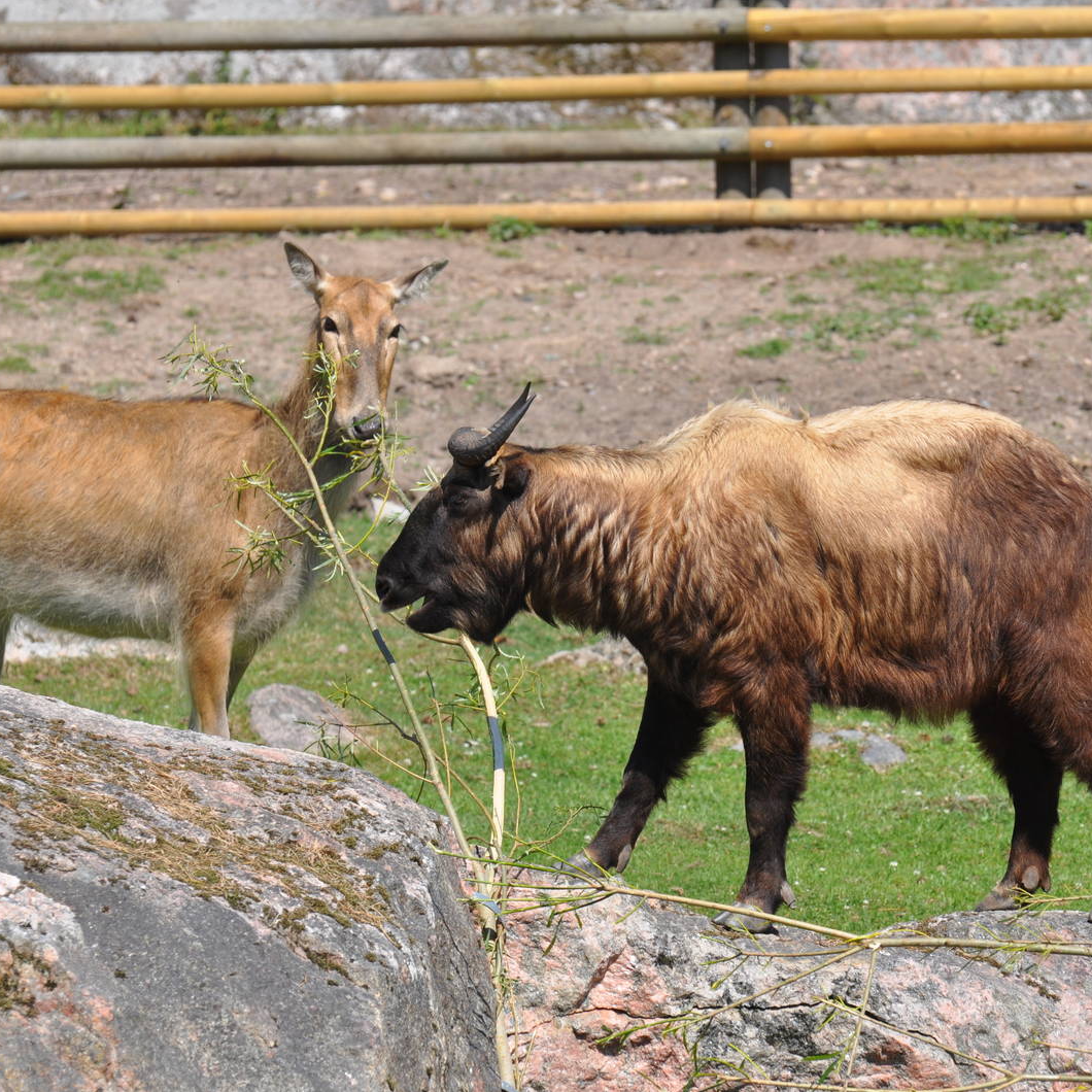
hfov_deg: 5.1
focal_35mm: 346
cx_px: 518
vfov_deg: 5.1
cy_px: 547
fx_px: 12349
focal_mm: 180
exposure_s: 1/800
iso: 200
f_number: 6.3
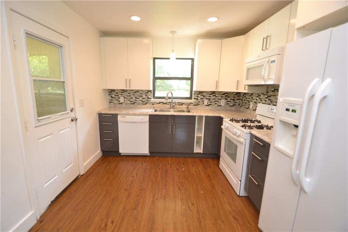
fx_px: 145
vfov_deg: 77.3
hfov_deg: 100.4
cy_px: 116
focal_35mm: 15
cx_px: 174
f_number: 3.5
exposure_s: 1/60
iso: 560
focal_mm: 10
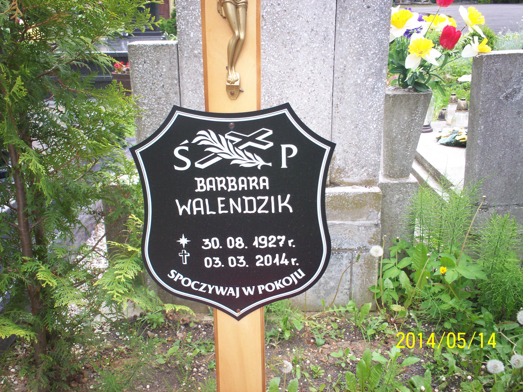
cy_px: 196
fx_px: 544
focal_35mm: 36
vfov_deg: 39.7
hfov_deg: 51.4
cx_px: 262
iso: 100
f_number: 4.5
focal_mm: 6
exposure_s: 1/67.4
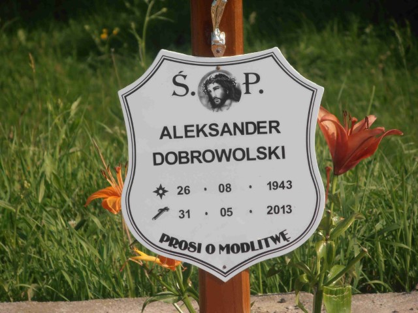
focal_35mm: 240
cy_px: 156
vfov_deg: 6.2
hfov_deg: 8.2
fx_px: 2898
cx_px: 209
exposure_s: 1/640
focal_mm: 42.54
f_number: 5.7
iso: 80
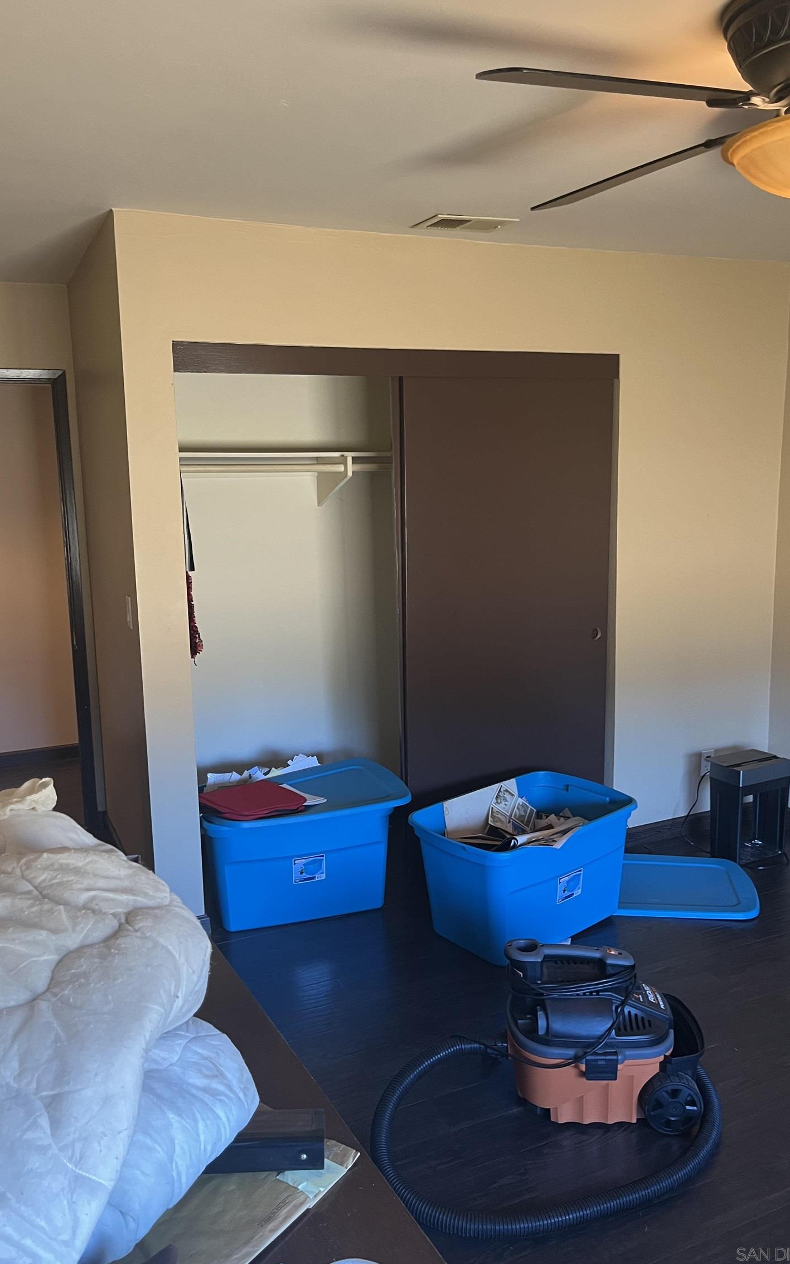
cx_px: 389
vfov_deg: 66.5
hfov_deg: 44.5
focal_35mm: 28
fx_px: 965
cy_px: 624
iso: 200
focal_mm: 5.1
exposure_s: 1/60
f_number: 1.6
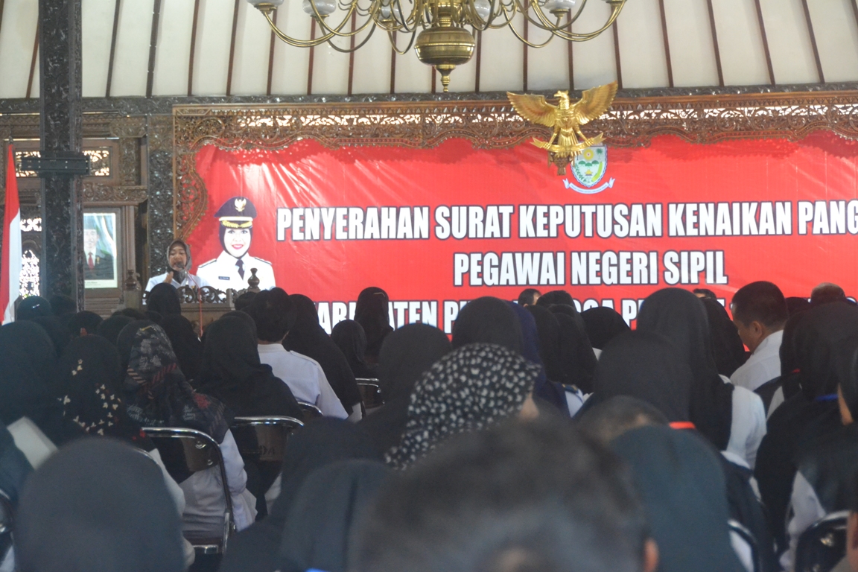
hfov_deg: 20.9
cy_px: 286
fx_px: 2324
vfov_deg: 14.0
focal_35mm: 98
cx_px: 429
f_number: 5
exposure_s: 1/80
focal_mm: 65
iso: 3200
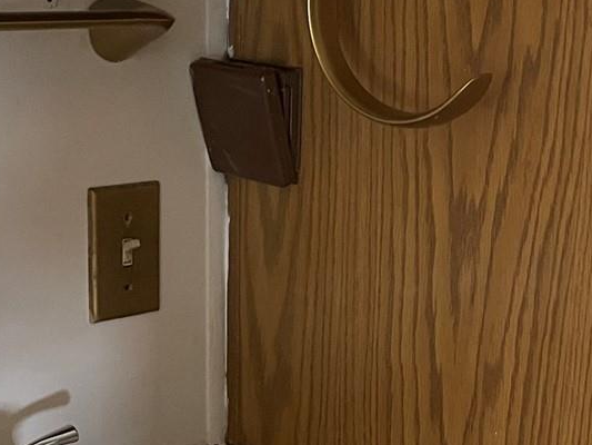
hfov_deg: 26.0
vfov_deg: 19.6
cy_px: 300
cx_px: 328
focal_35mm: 75
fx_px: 1283
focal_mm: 5.1
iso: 500
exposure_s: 1/56
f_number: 1.6
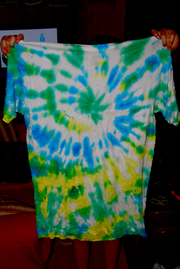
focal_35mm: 48
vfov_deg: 41.1
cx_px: 90
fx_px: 359
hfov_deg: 28.2
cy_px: 134
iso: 200
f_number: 4.2
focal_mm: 32
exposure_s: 1/60
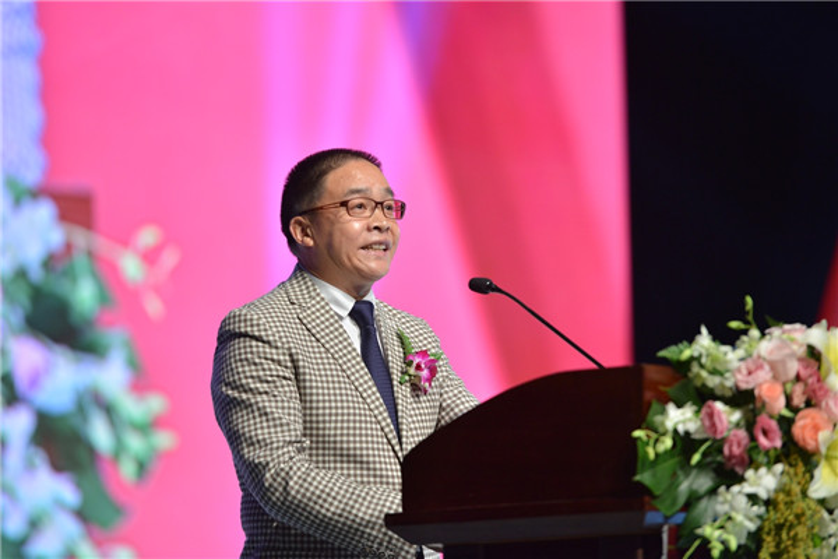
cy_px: 280
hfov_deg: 10.3
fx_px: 4655
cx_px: 419
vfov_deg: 6.9
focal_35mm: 200
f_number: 3.2
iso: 1000
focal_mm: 200
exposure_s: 1/250
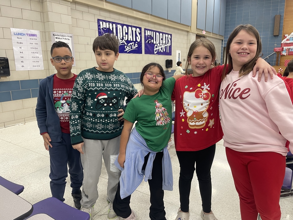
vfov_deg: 53.1
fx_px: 220
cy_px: 110
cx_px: 146
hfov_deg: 67.3
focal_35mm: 26
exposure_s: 1/60
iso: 125
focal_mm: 4.2
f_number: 1.6
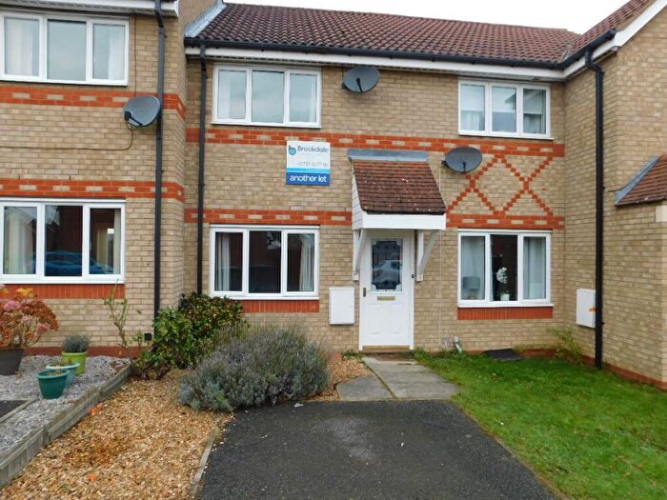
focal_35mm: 23
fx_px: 443
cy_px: 250
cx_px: 334
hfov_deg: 73.9
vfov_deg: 58.9
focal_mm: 4
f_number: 3
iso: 125
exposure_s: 1/200
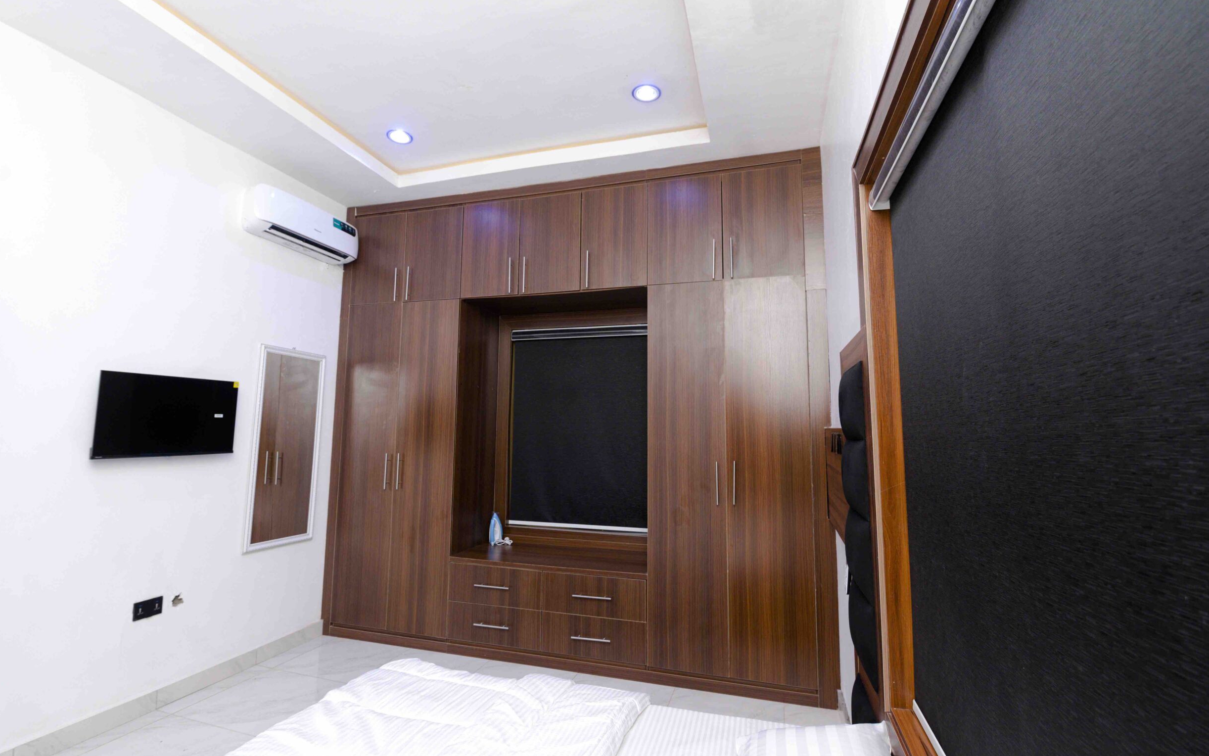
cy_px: 373
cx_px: 603
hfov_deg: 97.8
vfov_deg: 71.3
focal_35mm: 16
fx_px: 527
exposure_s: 1/200
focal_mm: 15
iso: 1000
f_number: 5
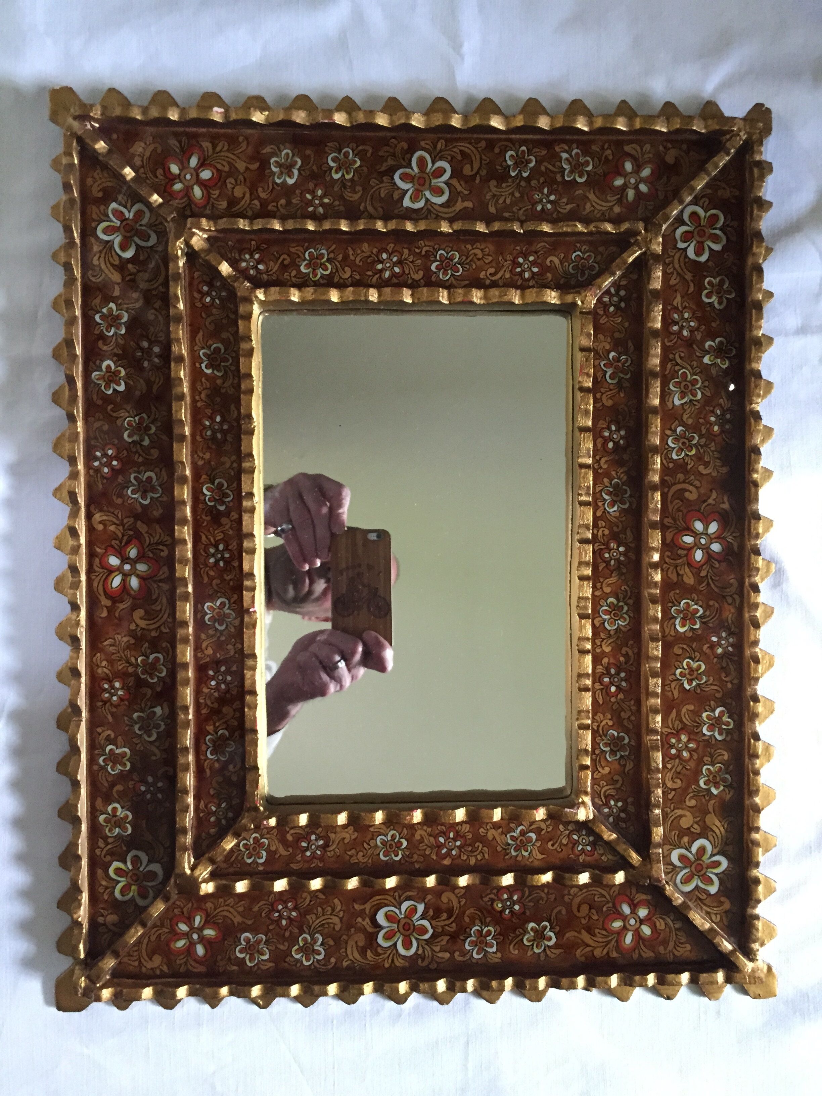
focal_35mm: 29
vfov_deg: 61.7
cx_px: 411
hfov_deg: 48.2
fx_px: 918
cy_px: 548
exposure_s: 1/30
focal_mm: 4.15
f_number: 2.2
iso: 320
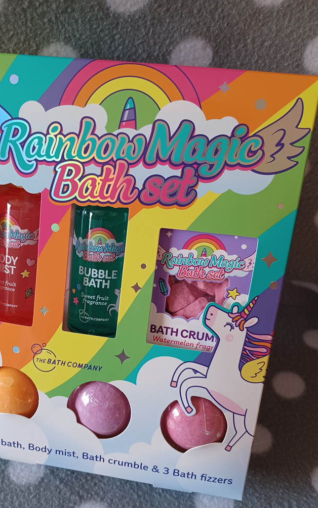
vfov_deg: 68.4
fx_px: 374
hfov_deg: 45.9
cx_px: 136
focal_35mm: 27
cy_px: 250
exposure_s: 1/60.2
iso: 250
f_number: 1.8
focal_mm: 4.6
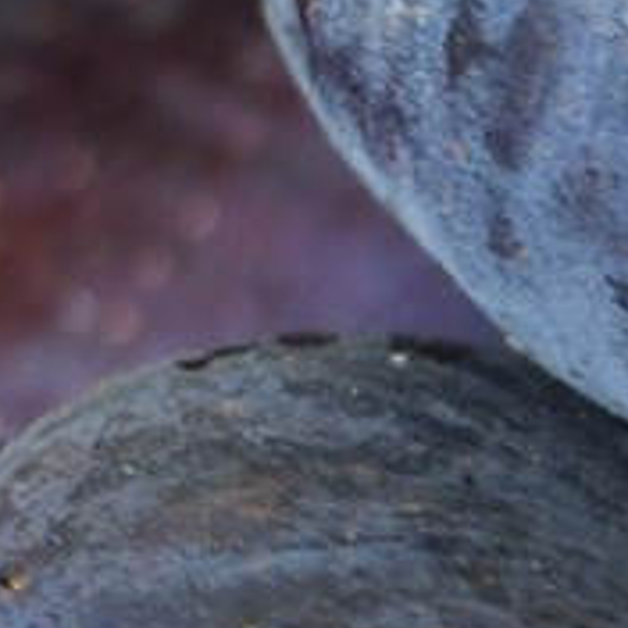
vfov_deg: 3.2
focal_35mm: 541
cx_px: -2212
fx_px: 11104
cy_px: -535
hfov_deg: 3.1
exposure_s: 1/125
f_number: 4.5
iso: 800
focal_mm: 70
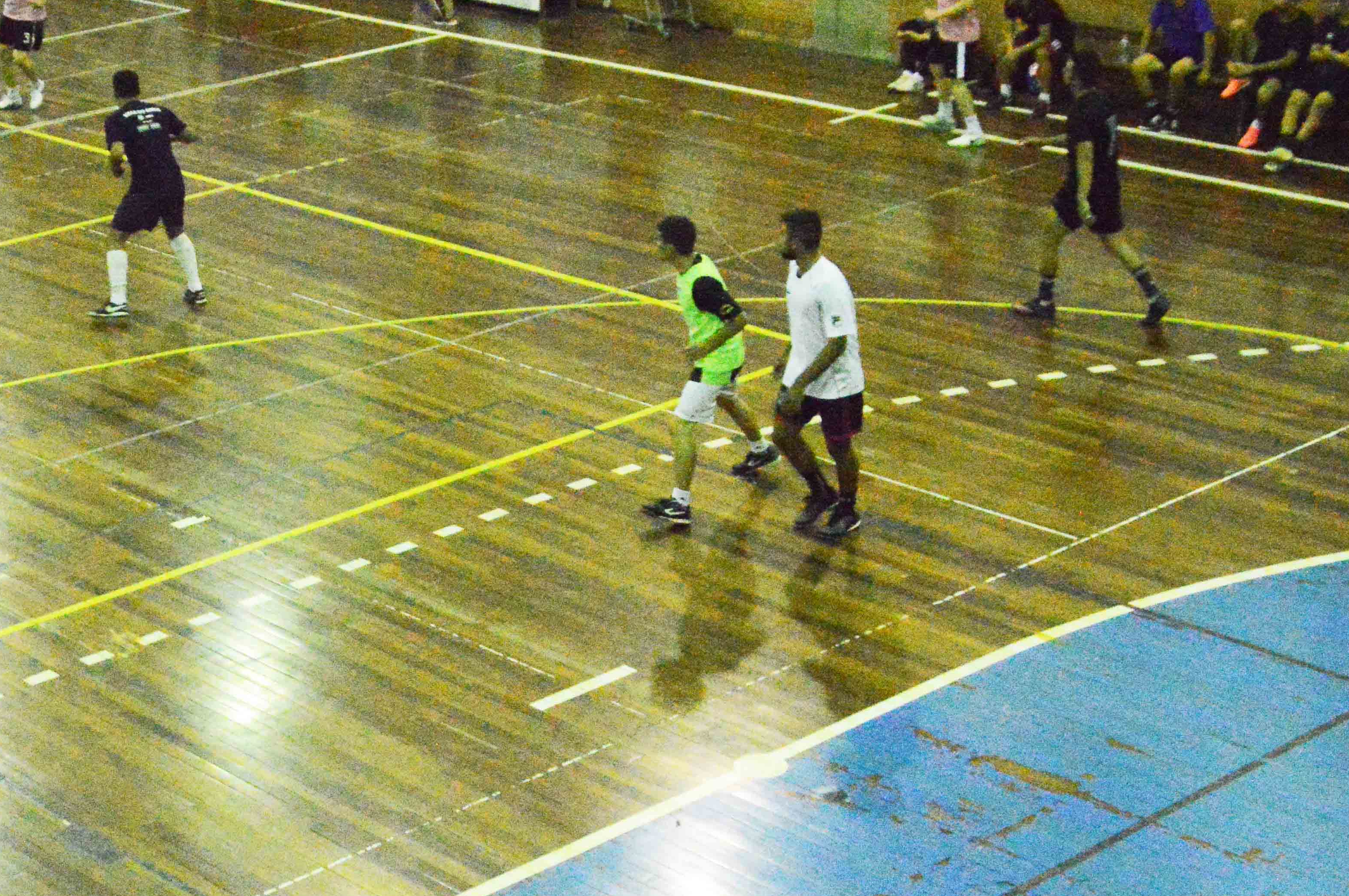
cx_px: 333
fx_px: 2808
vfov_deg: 18.1
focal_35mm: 75
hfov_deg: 26.7
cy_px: 281
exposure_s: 1/160
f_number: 5.6
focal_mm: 26
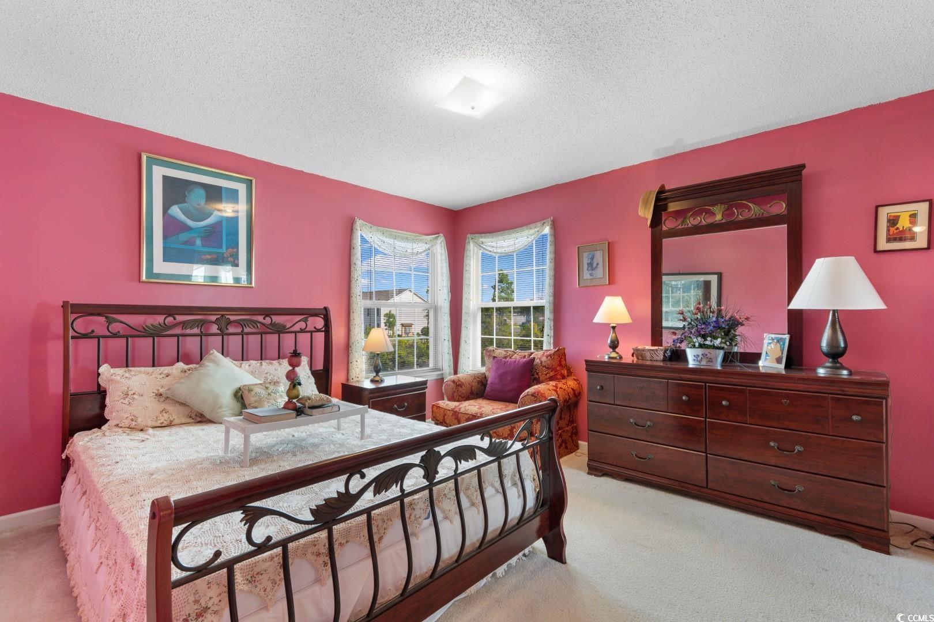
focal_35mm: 15
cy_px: 311
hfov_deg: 100.4
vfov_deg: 77.3
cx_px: 467
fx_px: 389
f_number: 4.5
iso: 100
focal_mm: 10
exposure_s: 1/4
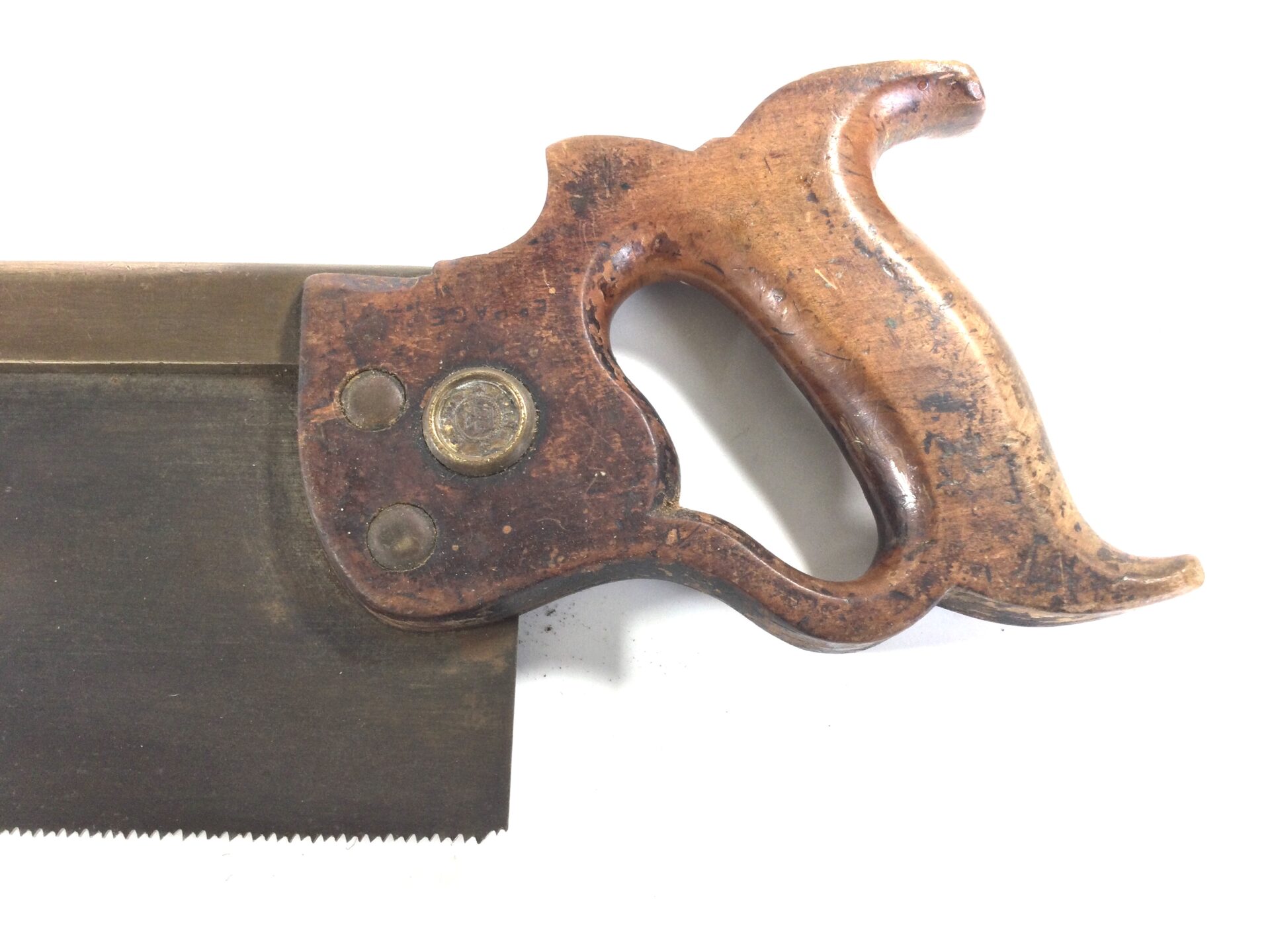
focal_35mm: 31
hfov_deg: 58.4
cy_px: 476
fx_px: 1137
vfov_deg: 45.4
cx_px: 635
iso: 32
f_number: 2.4
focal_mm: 3.3
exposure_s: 1/50
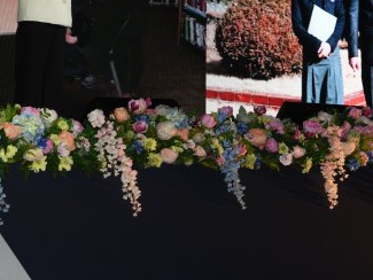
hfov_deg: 15.9
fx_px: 1326
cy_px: -18
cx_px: 99
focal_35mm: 123
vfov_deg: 11.9
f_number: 5.6
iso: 400
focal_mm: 52
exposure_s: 1/100
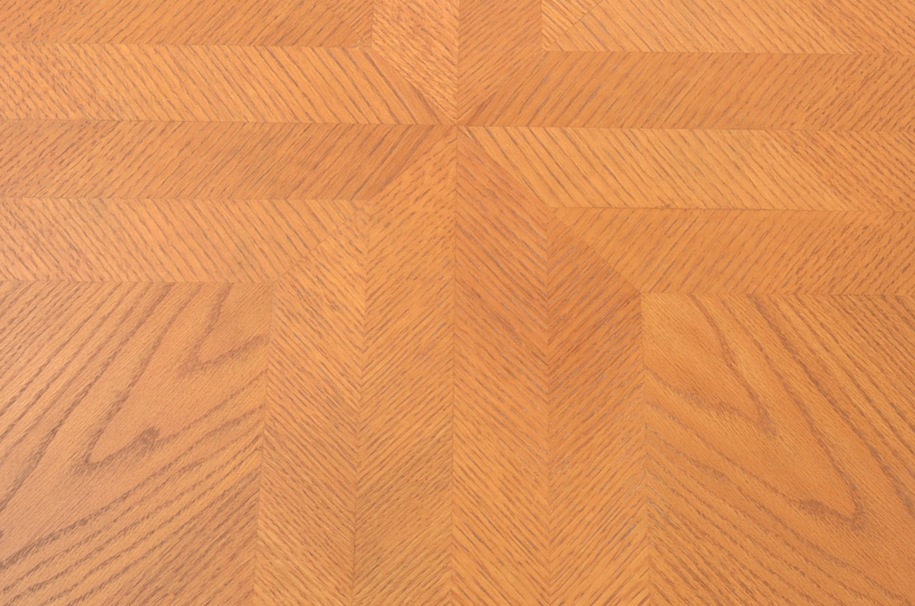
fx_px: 1902
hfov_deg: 27.0
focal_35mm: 75
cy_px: 229
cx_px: 518
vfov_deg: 18.1
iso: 125
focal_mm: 25
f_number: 10
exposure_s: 1/125
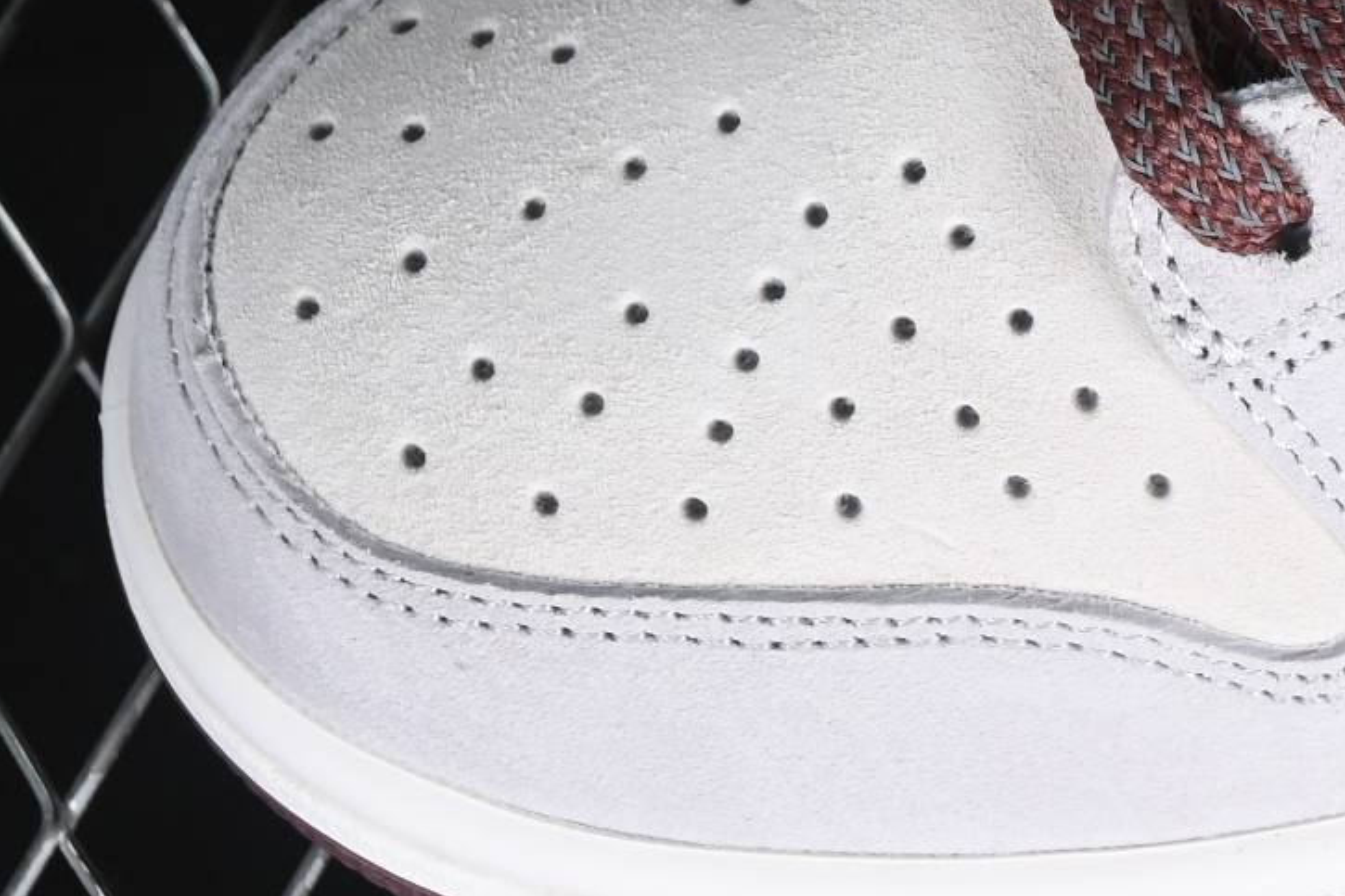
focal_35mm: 288
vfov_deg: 4.7
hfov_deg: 7.1
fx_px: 10757
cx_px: 1825
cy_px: -555
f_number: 7.1
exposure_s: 1/80
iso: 160
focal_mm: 50
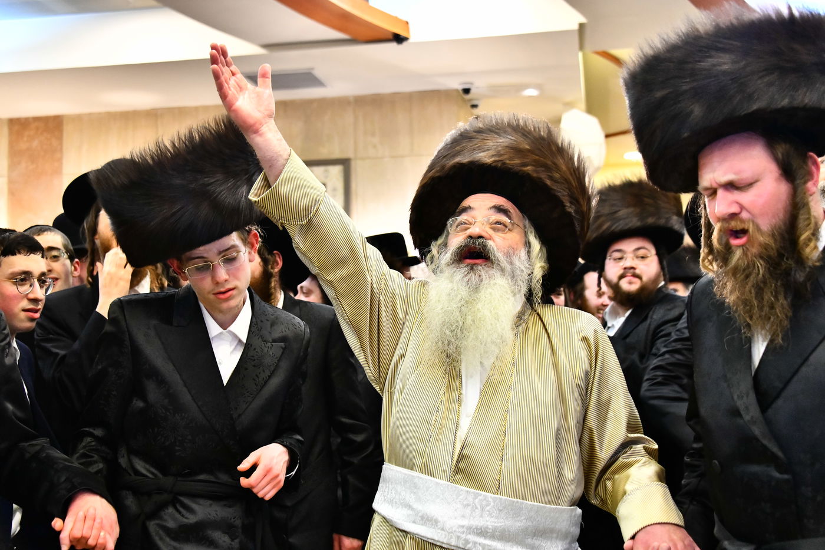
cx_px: 412
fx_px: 1100
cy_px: 275
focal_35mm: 48
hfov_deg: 41.1
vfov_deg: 28.1
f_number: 5
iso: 5000
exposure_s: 1/100
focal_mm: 48
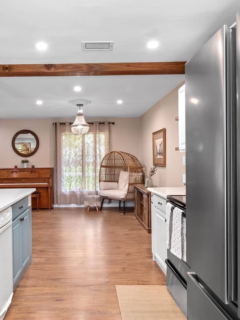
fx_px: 266
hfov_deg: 48.0
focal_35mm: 29
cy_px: 157
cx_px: 86
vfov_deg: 62.1
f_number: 9
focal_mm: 13
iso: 250
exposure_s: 1/2.5
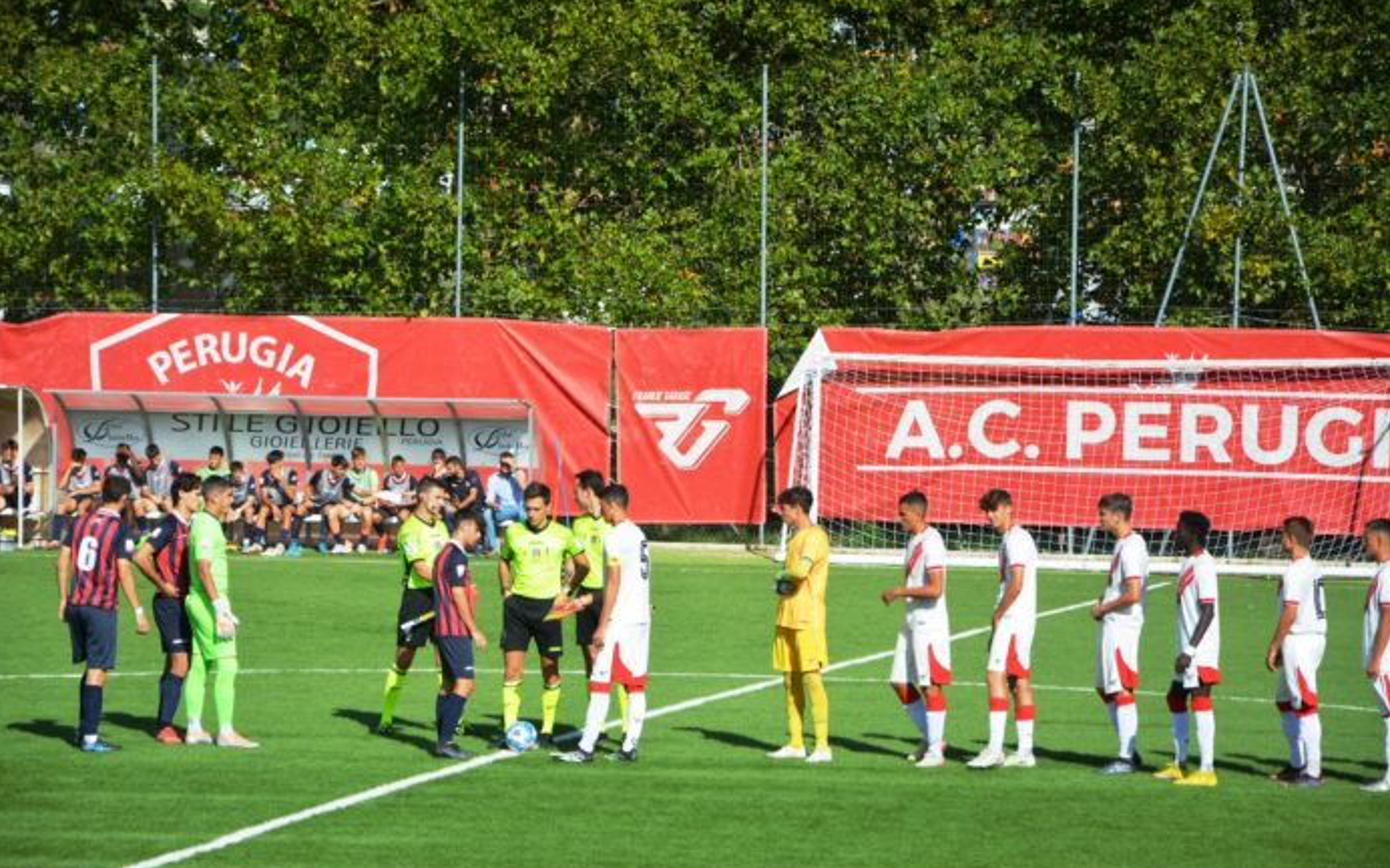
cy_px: 462
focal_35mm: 162
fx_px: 6116
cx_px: 693
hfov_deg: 13.0
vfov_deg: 8.1
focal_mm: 105
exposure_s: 1/2000
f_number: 7.1
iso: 400
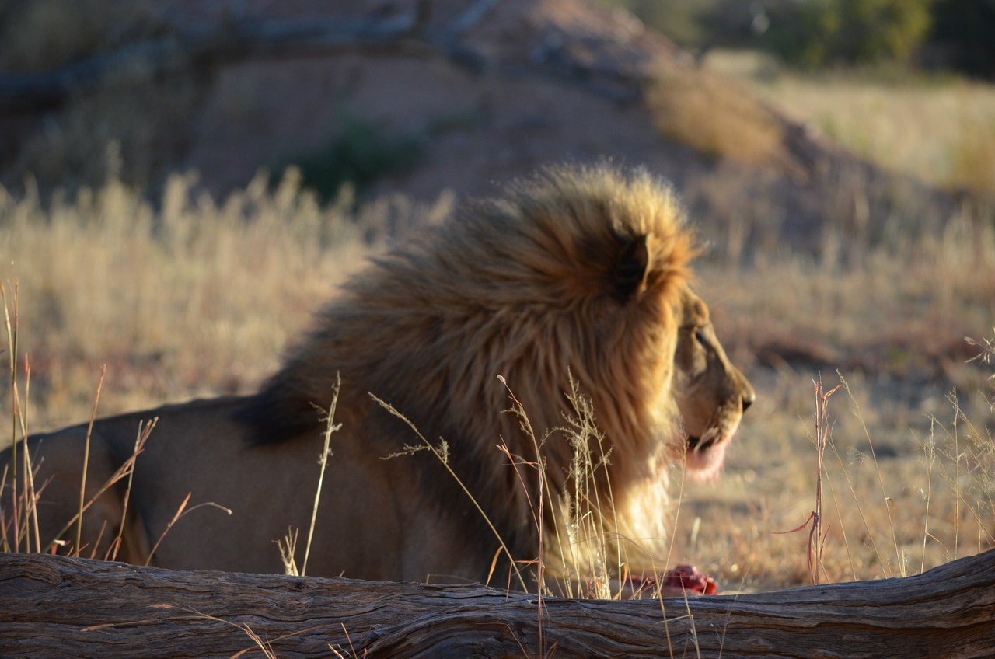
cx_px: 498
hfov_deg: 8.3
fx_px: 6827
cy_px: 330
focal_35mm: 248
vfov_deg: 5.5
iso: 320
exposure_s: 1/500
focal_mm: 165
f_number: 5.6
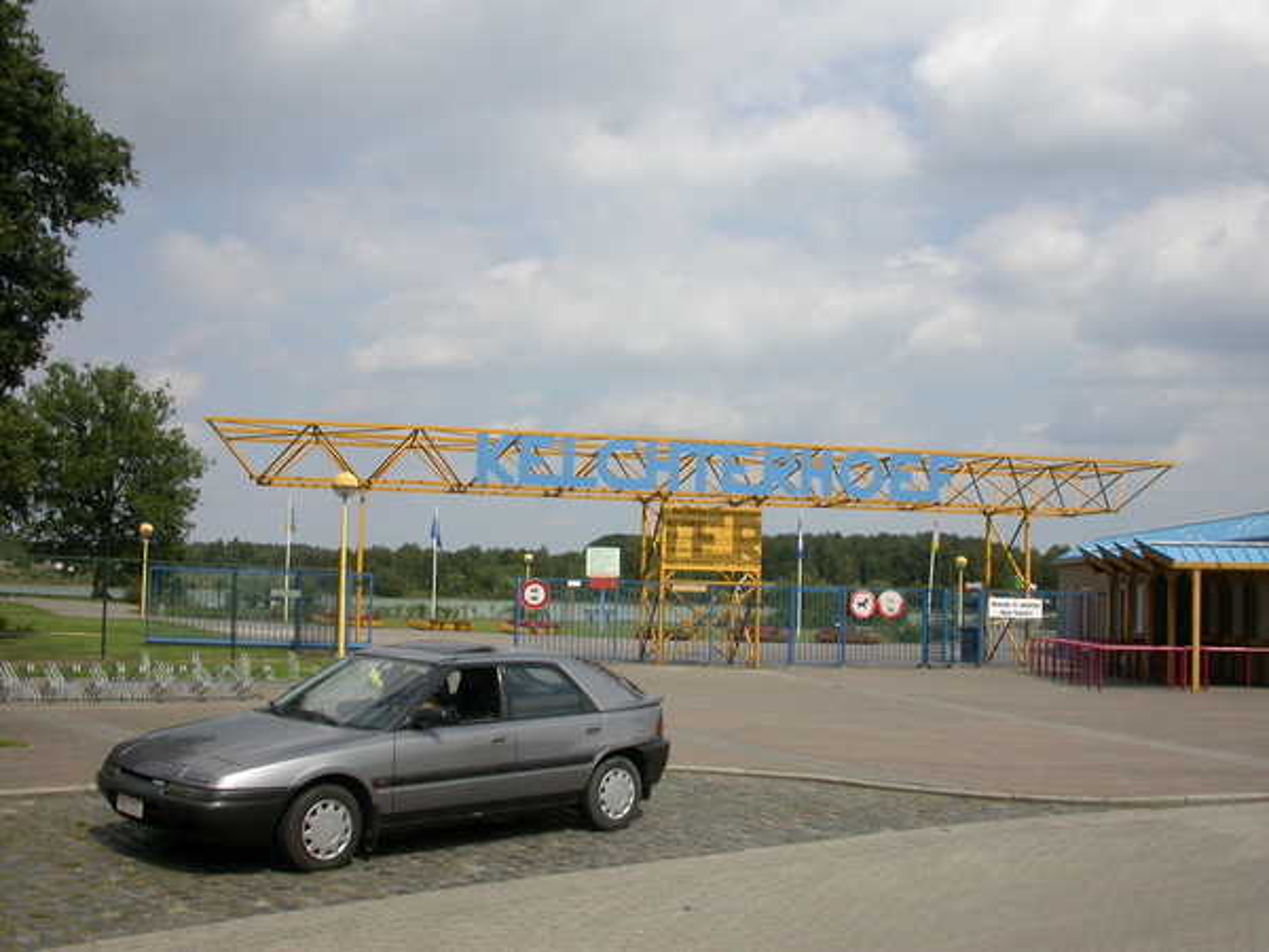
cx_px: 634
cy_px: 476
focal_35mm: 38
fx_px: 1393
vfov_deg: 37.7
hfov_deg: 49.0
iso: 100
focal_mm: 7.85
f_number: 7.5
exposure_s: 1/527
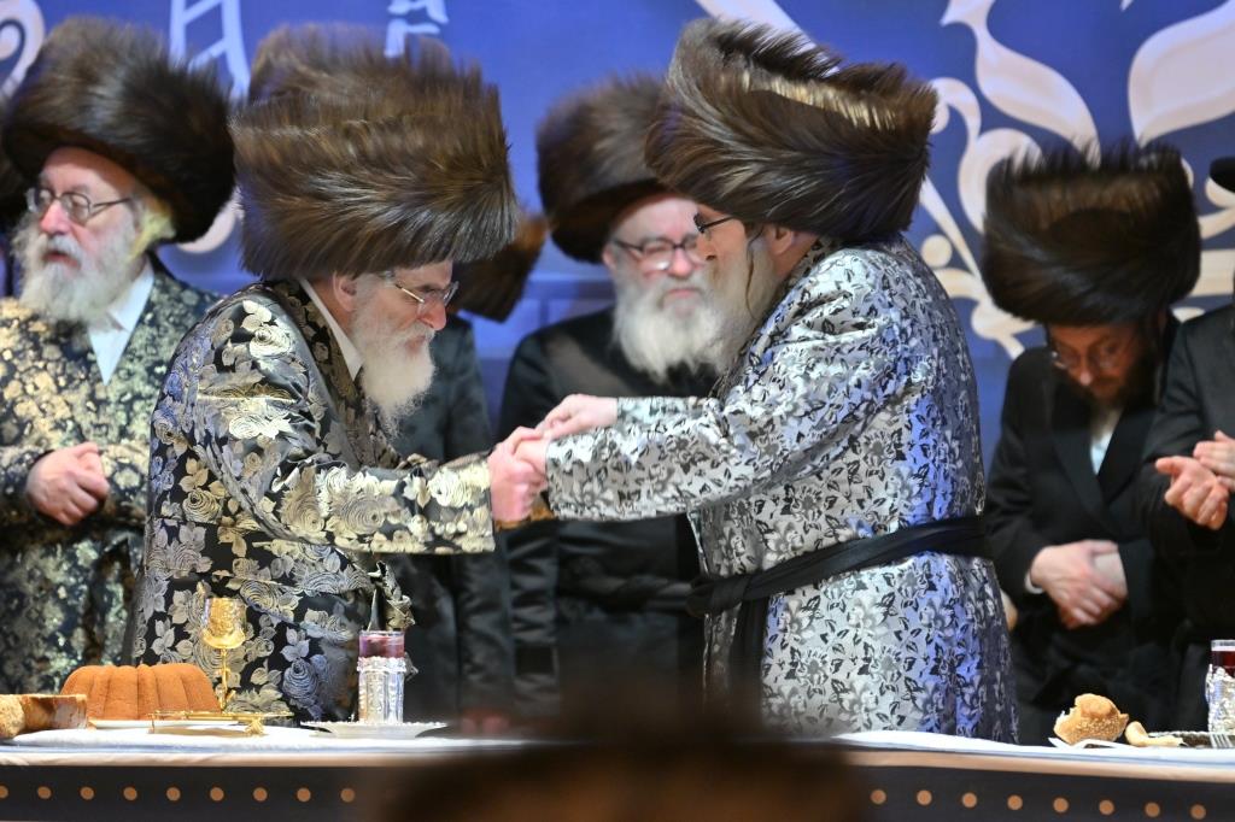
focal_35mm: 300
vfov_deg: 4.6
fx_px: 10288
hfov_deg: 6.9
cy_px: 411
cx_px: 618
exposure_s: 1/160
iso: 640
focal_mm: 200
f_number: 2.8
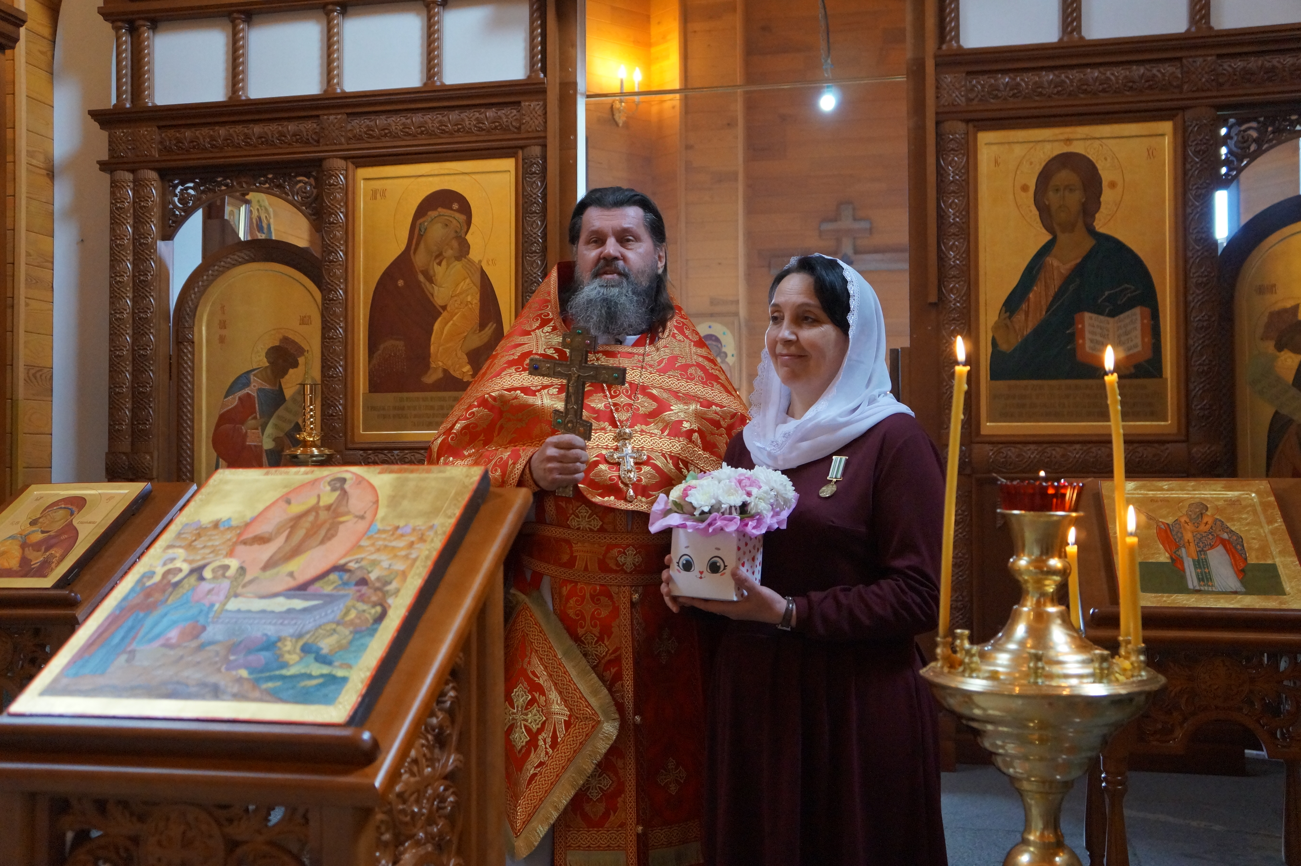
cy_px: 433
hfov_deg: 53.2
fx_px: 1300
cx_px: 650
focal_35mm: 36
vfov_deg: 36.8
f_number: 4
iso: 2000
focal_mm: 24
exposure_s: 1/160
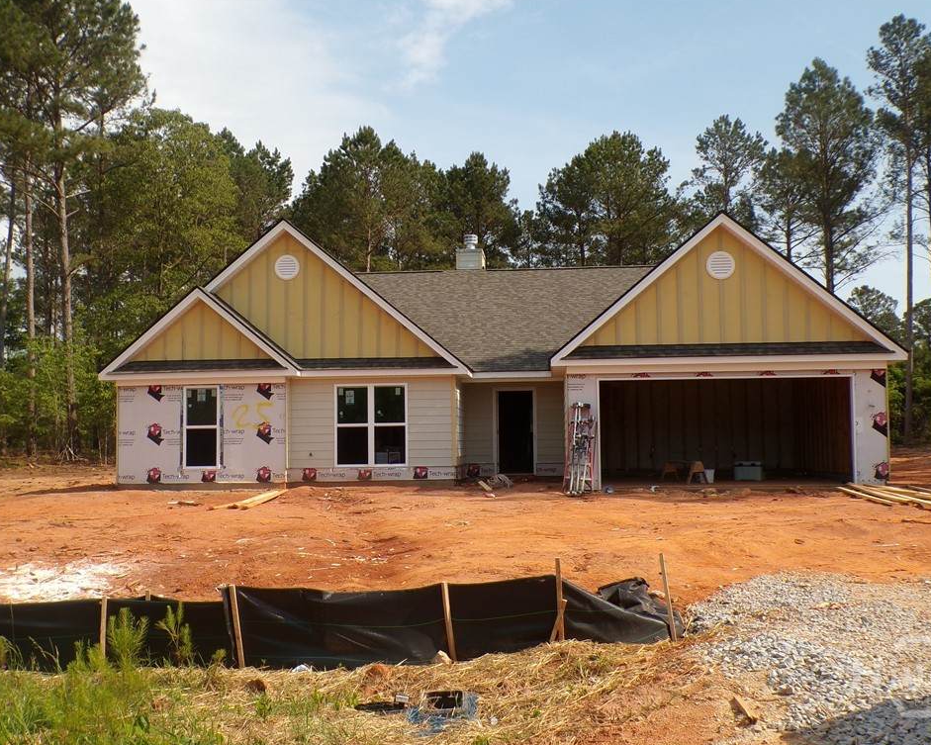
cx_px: 482
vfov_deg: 43.4
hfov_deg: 52.8
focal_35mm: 34
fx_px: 937
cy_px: 373
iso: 100
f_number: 4.8
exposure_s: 1/550
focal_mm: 5.8
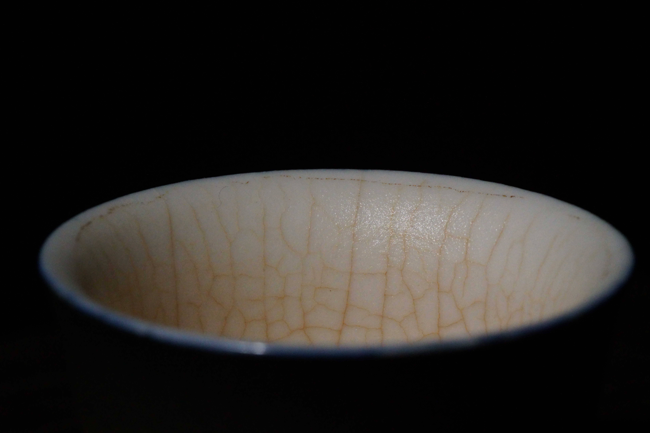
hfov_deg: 8.5
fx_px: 4388
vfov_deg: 5.7
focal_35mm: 243
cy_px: 249
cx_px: 338
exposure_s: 1/3200
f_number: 11
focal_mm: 200
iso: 10000
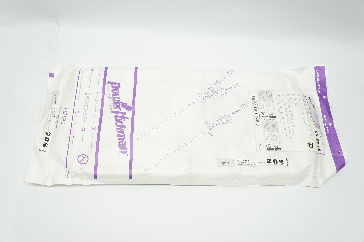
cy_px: 121
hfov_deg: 59.5
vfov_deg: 41.6
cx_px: 182
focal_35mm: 32
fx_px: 318
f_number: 5.6
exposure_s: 1/30
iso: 400
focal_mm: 21
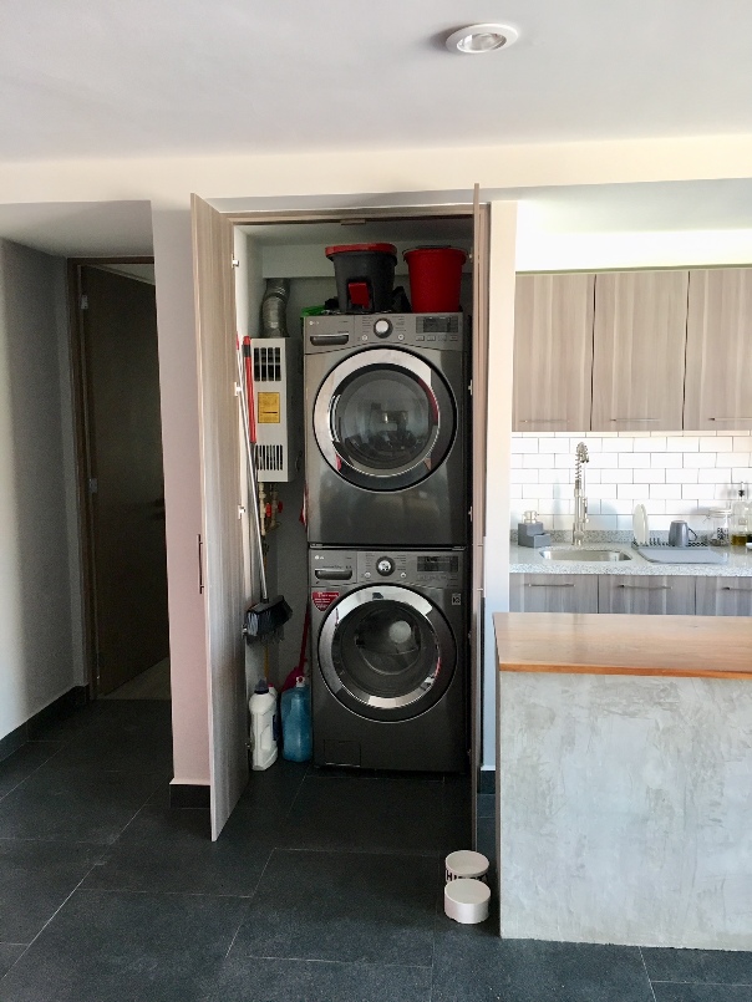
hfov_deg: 48.2
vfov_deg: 61.7
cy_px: 501
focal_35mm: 29
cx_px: 376
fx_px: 840
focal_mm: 4.15
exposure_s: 1/30
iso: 100
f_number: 2.2
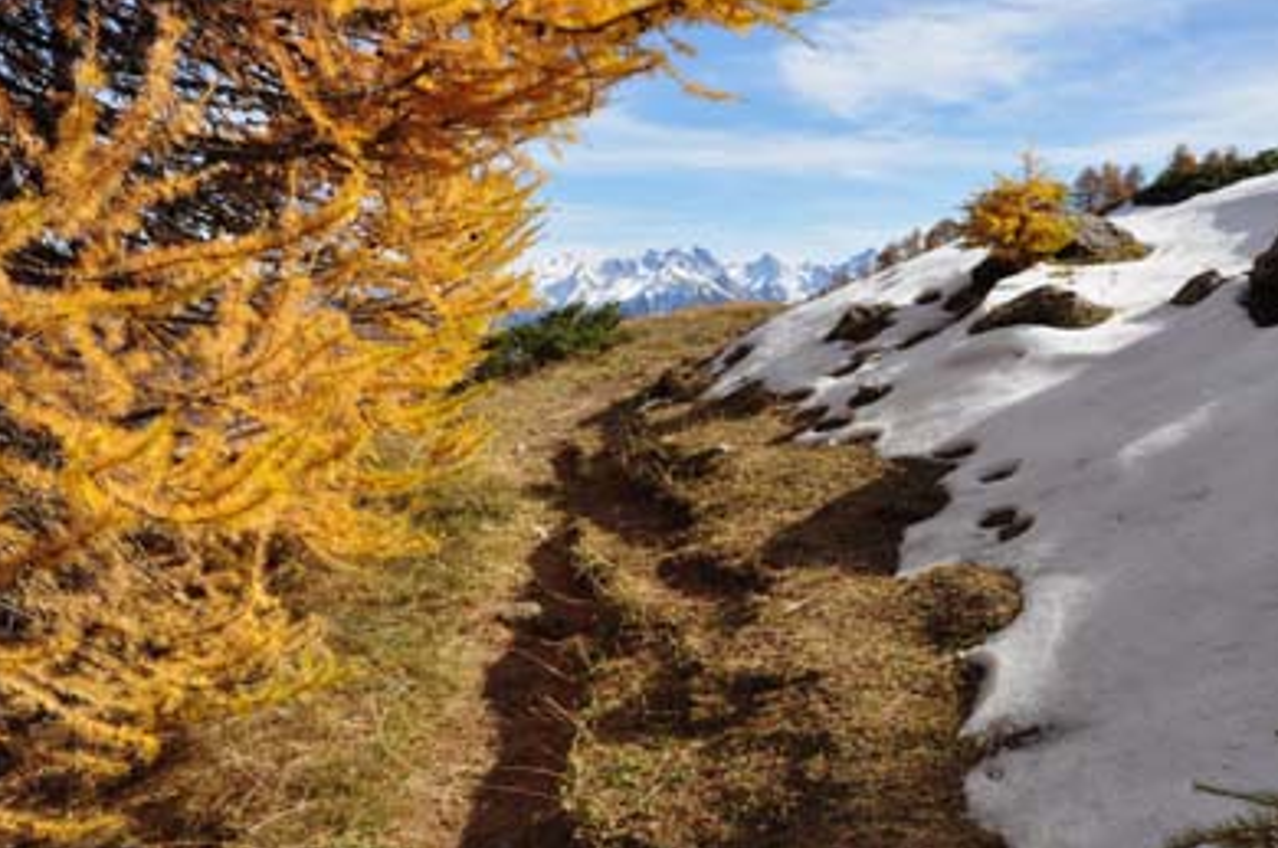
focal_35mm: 40
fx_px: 1418
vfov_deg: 33.3
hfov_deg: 48.5
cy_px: 422
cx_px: 646
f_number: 20
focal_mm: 26
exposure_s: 1/125
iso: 400
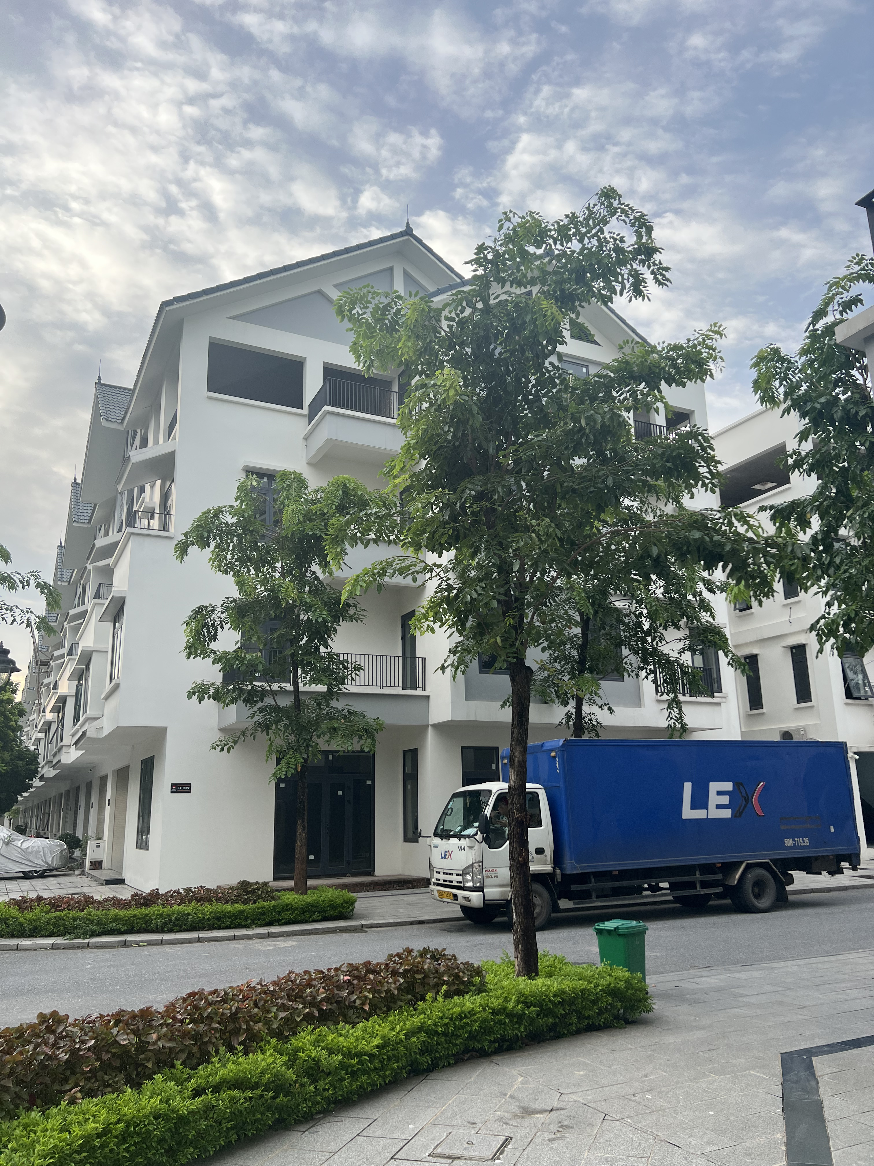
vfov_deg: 67.3
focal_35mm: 26
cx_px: 437
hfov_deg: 53.1
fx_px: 875
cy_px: 583
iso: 50
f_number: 1.5
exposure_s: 1/924
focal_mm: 5.7
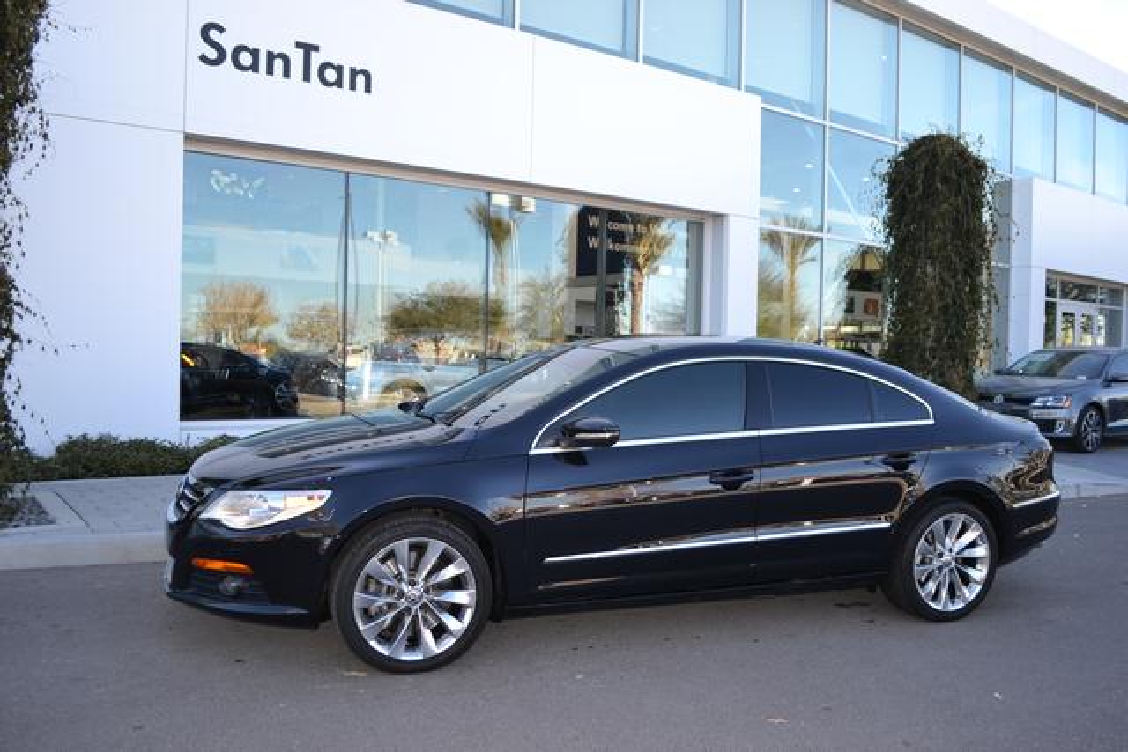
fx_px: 846
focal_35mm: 27
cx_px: 564
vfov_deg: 48.0
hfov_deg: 67.4
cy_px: 376
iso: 100
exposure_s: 1/160
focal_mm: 18
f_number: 4
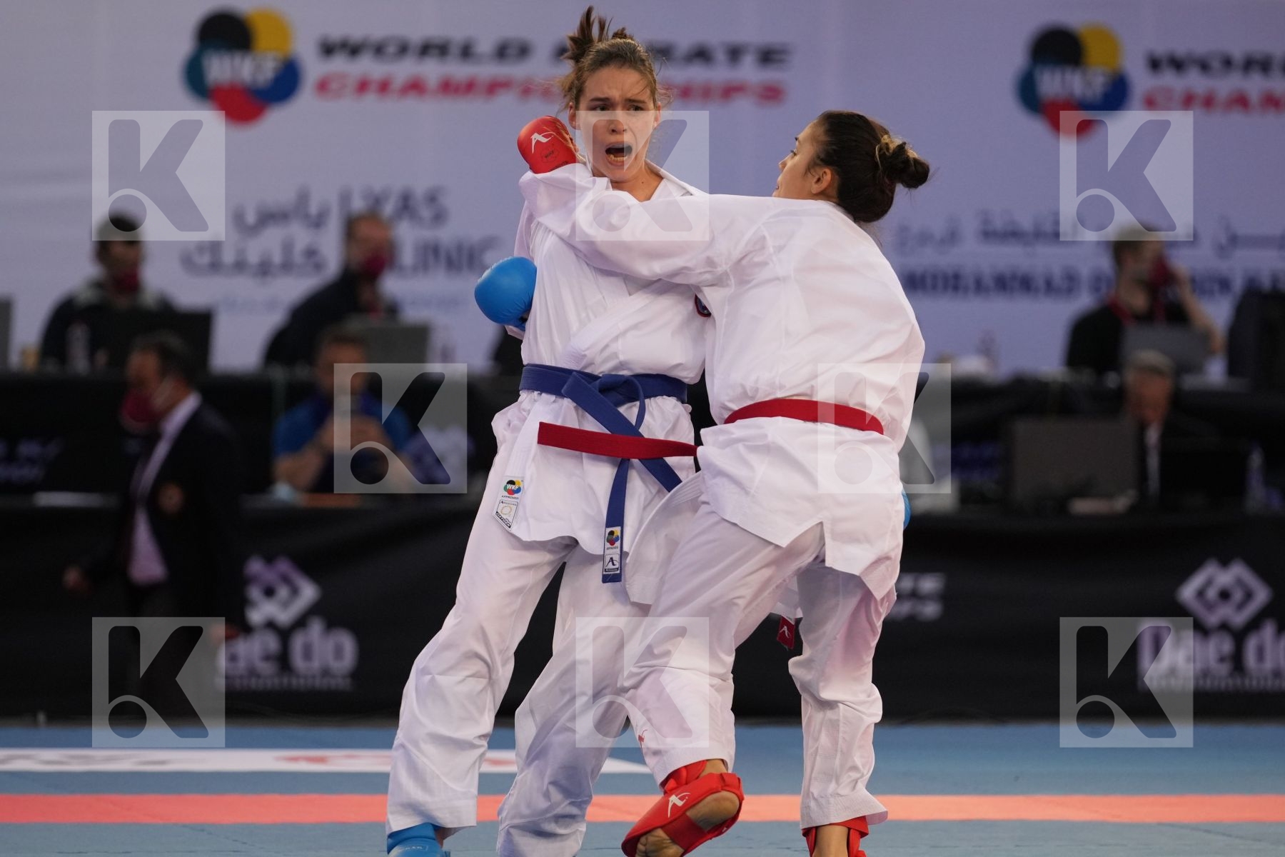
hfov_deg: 6.9
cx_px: 642
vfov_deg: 4.6
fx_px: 10707
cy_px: 428
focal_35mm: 300
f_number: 2.8
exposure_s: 1/1000
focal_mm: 200
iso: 1600
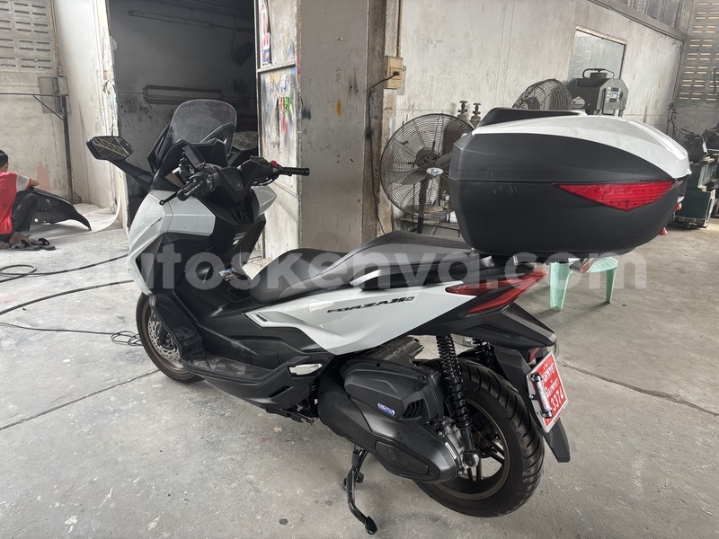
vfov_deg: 53.1
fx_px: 540
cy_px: 270
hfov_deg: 67.3
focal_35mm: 26
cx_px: 360
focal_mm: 5.96
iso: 80
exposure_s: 1/121
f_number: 1.6
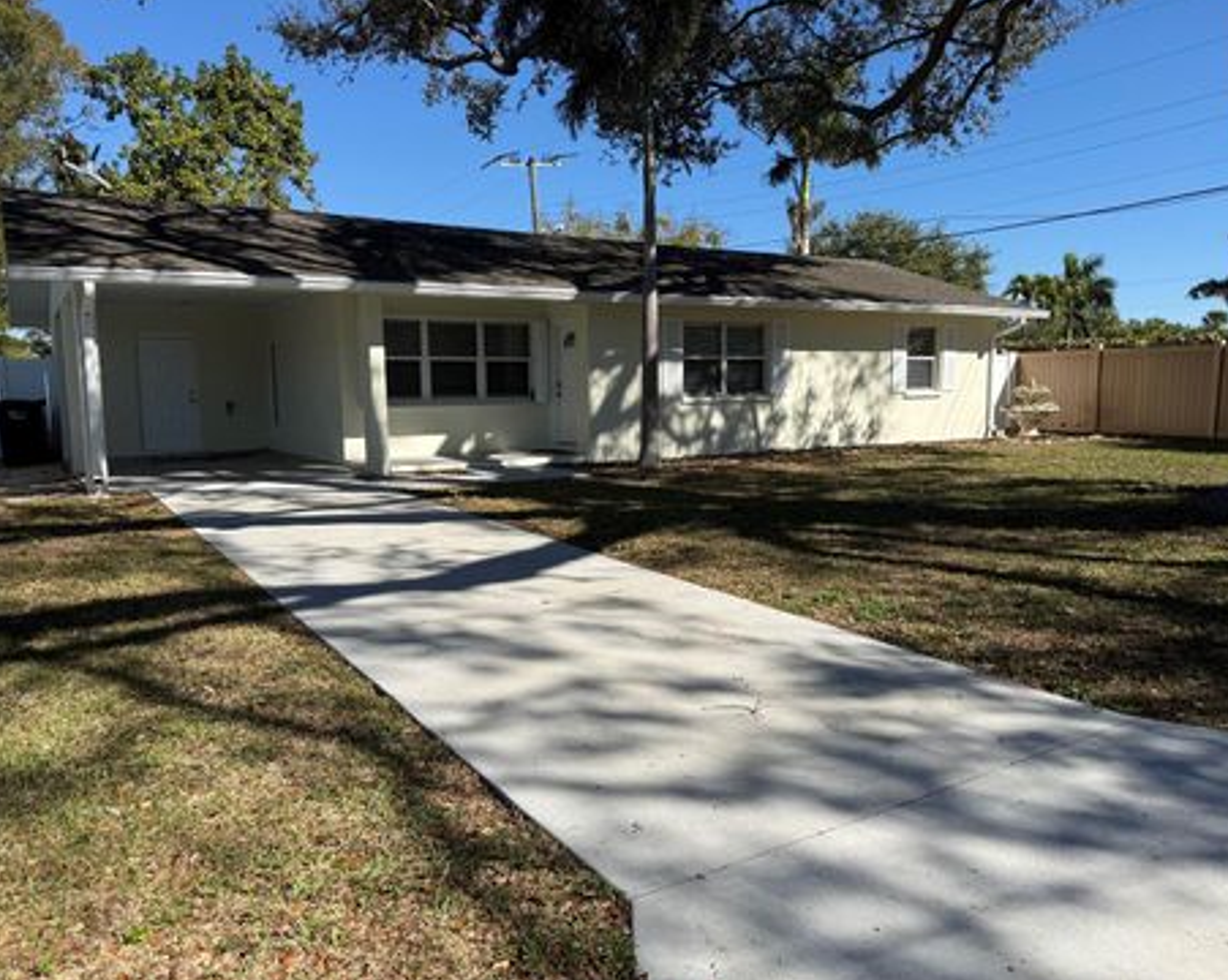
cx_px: 624
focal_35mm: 26
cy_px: 480
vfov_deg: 54.9
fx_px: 944
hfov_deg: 66.1
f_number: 1.78
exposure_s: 1/4405
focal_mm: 6.76
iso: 80
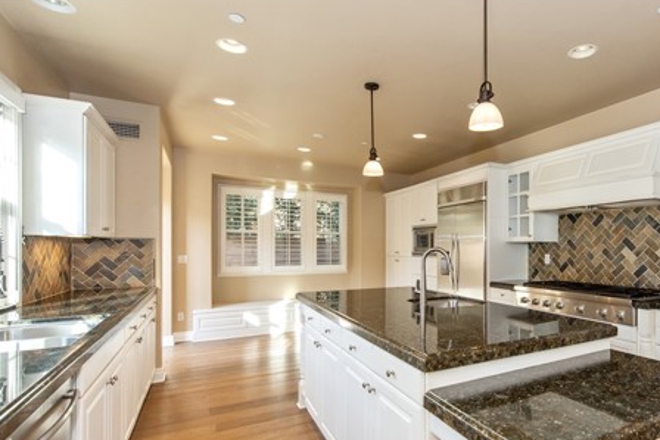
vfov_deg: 61.8
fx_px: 367
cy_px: 246
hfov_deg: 82.0
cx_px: 423
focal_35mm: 20
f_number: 5.6
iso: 800
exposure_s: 1/125
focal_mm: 14
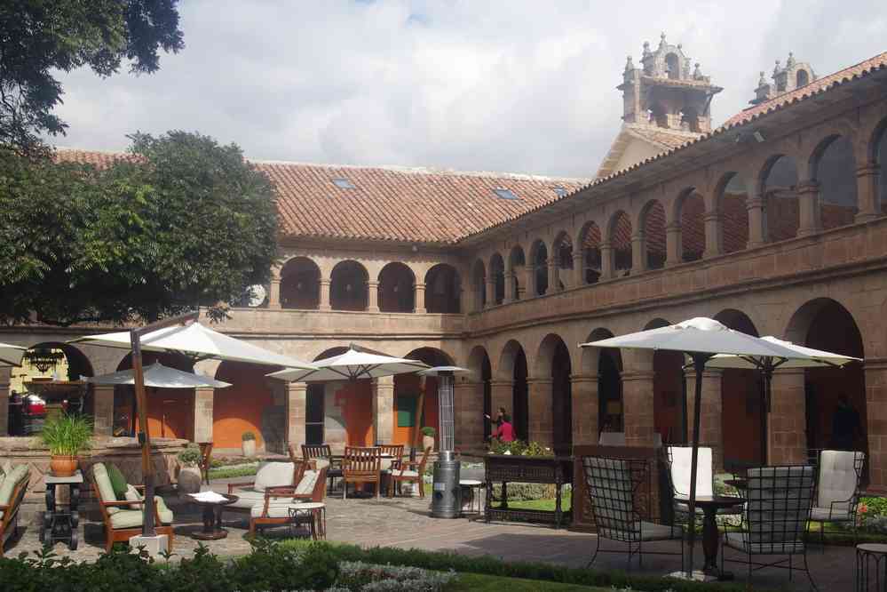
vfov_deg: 28.9
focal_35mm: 46
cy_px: 296
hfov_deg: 42.3
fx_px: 1146
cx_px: 444
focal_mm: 31
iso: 200
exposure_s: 1/60
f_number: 11
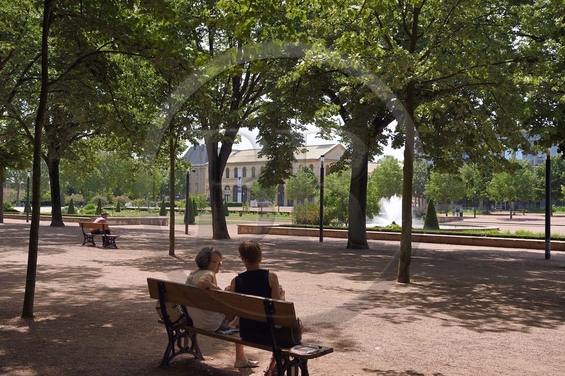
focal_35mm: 45
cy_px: 188
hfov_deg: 43.6
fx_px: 706
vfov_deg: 29.8
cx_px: 282
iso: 200
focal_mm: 45
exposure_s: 1/250
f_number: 9
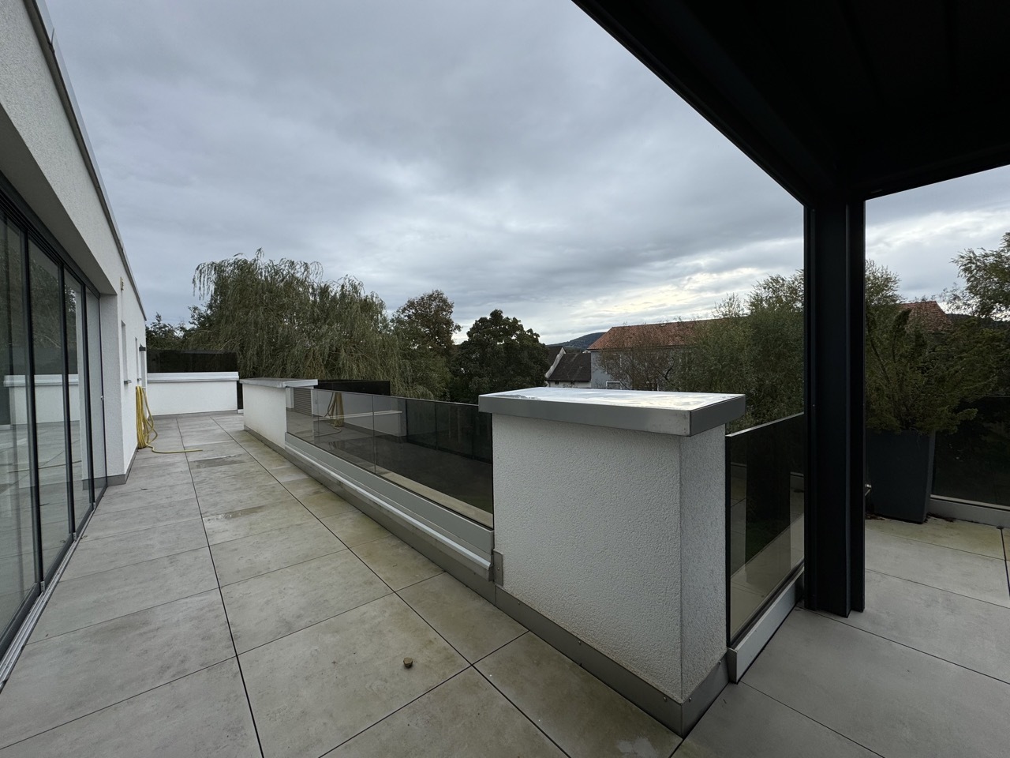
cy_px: 379
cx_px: 505
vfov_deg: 85.7
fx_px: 408
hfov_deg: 102.1
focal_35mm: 14
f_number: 2.2
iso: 50
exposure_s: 1/889
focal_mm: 2.22
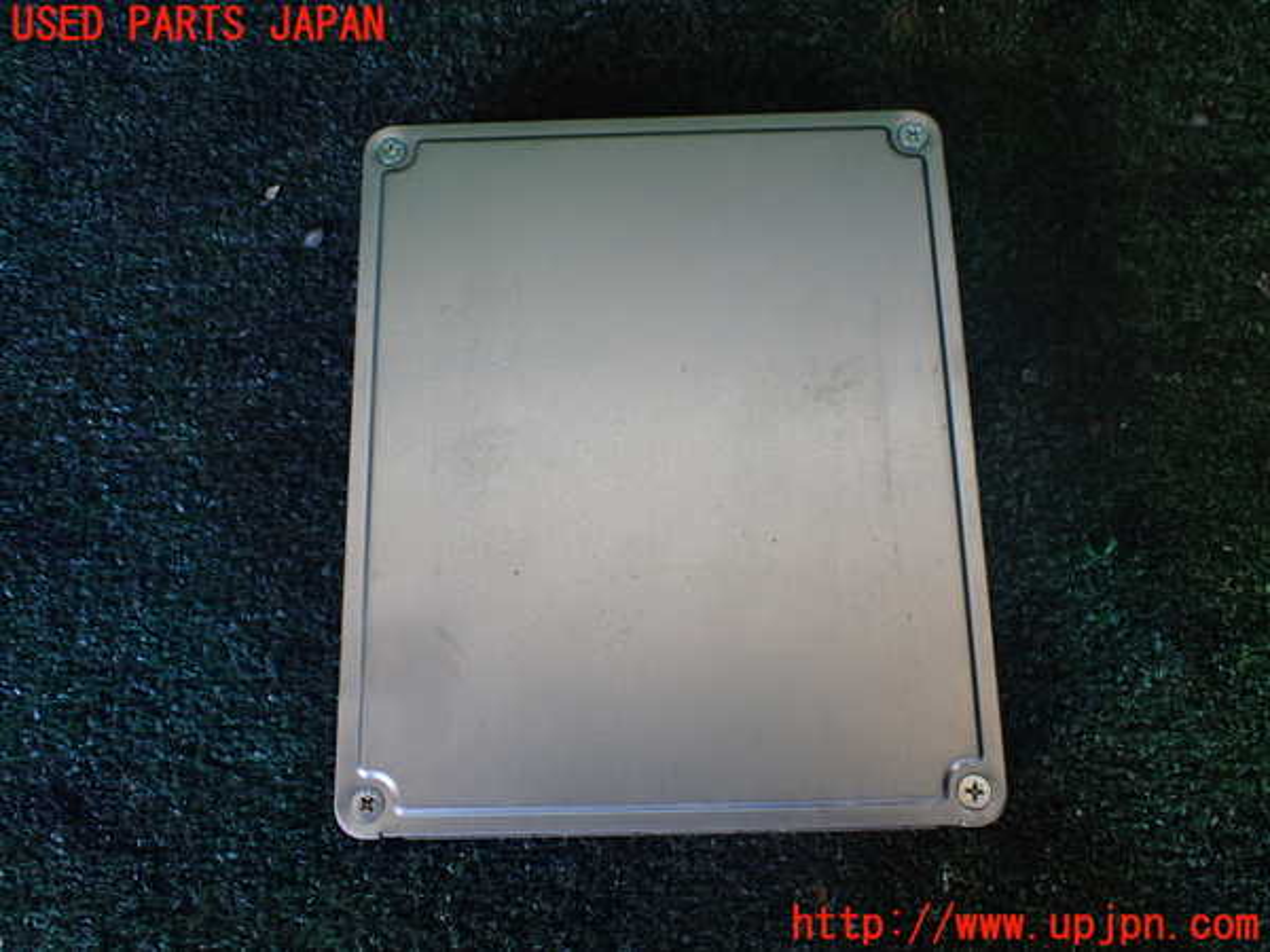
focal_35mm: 30
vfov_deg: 46.8
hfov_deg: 60.0
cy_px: 476
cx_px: 635
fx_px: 1101
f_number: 2.3
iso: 400
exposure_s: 1/125
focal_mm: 5.4
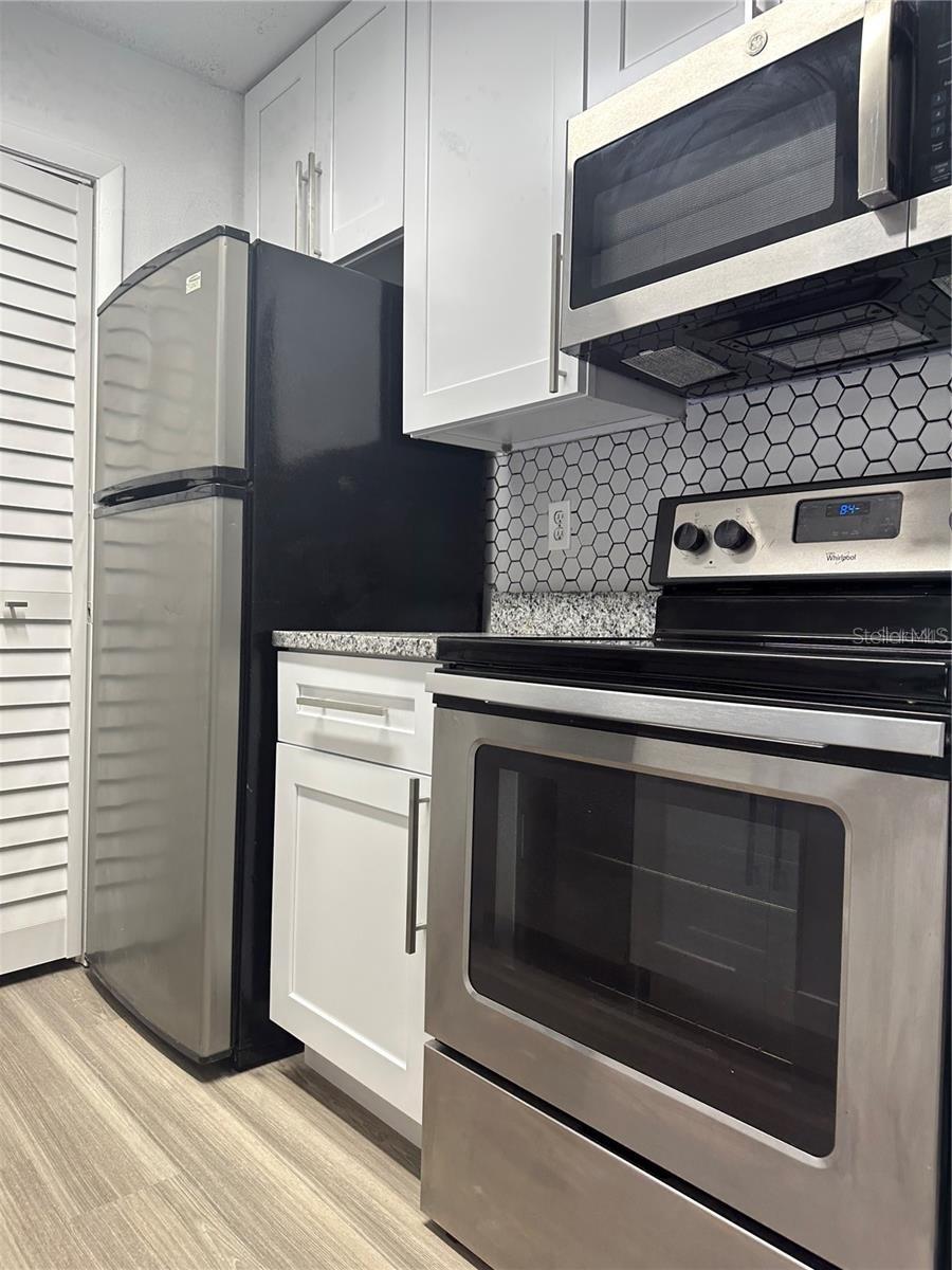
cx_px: 476
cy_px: 635
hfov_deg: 56.8
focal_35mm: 24
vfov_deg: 71.6
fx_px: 880
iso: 100
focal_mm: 6.86
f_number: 1.78
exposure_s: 1/120
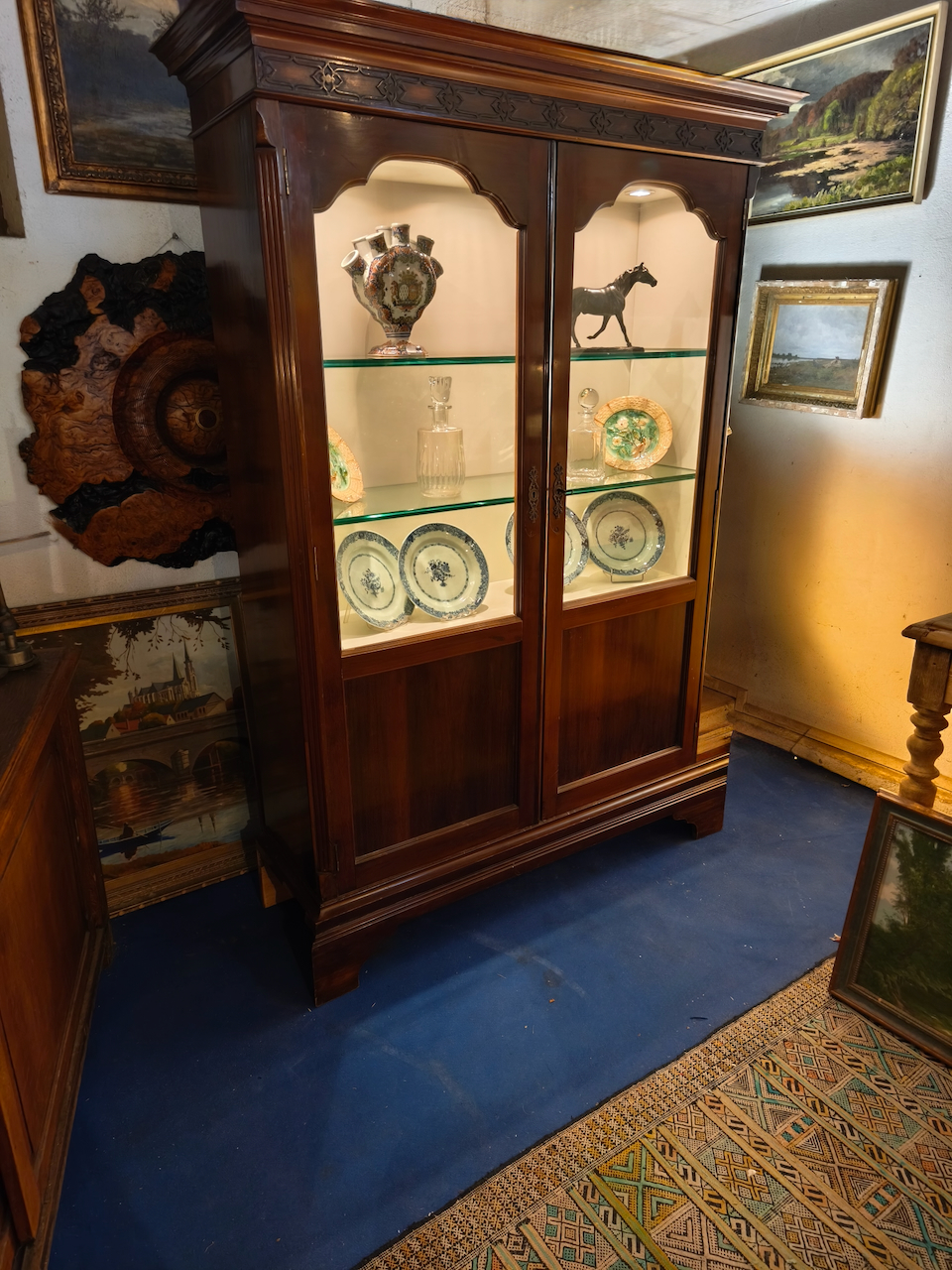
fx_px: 843
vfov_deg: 73.9
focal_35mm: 23
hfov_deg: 58.9
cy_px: 635
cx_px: 476
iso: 800
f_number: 1.7
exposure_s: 1/25
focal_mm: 5.35
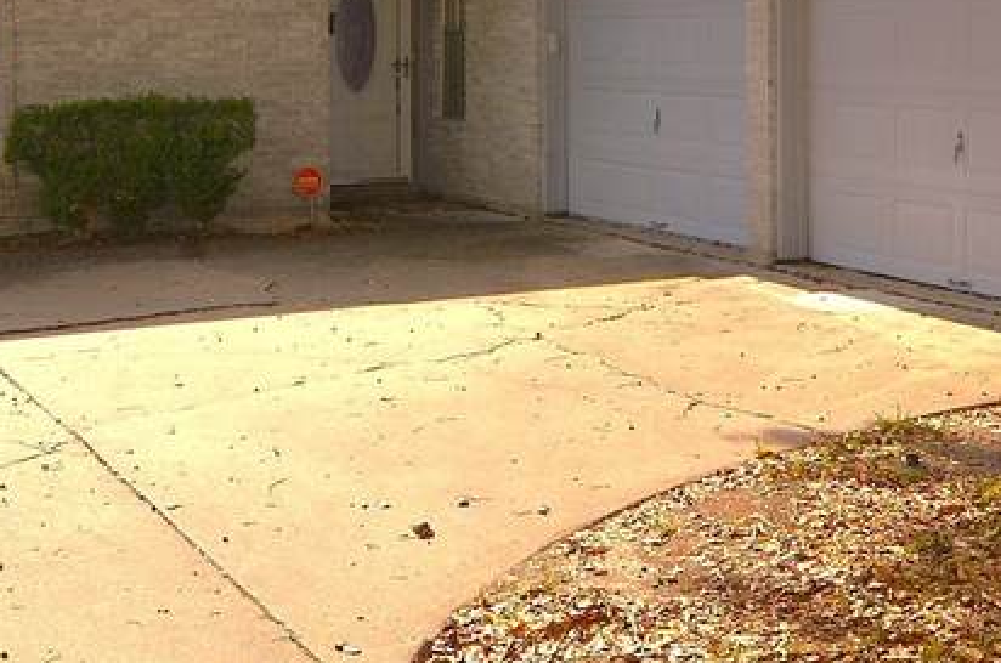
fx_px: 1637
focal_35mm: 59
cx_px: 525
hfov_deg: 34.0
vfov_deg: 22.4
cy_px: 80
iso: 200
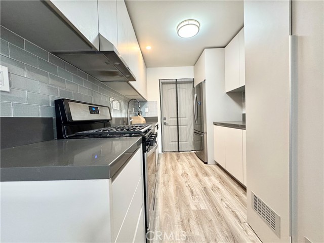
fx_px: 131
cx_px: 162
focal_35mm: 14
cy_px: 122
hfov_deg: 102.1
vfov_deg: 85.7
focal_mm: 2.22
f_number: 2.2
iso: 500
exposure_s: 1/60
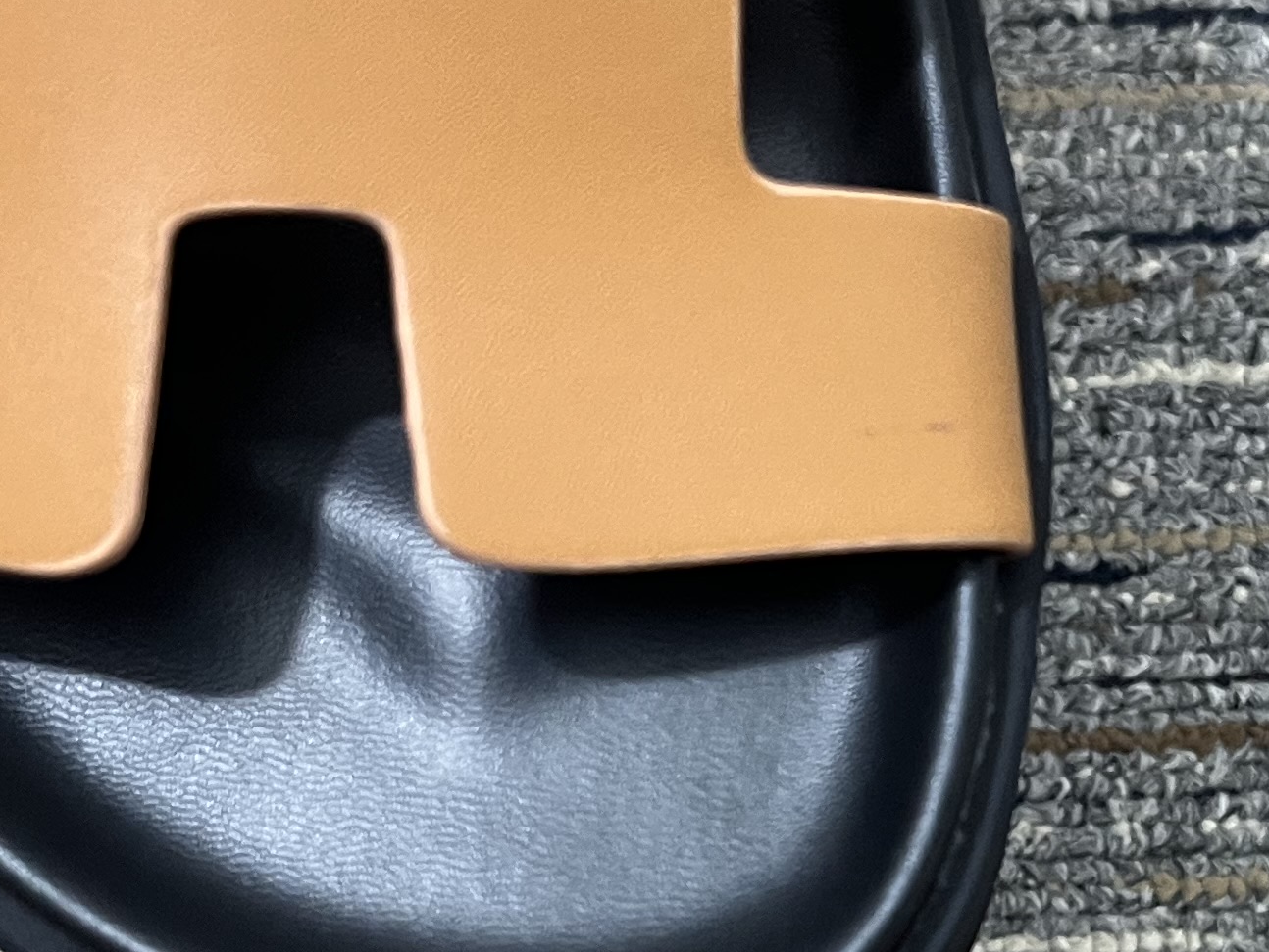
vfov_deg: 17.9
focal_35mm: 81
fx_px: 2970
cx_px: 1098
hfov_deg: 23.6
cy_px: 881
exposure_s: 1/50
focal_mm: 5.1
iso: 320
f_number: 1.6
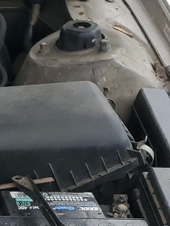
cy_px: 299
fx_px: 916
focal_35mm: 140
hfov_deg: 9.3
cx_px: -258
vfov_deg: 13.5
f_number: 1.5
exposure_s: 1/588
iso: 50
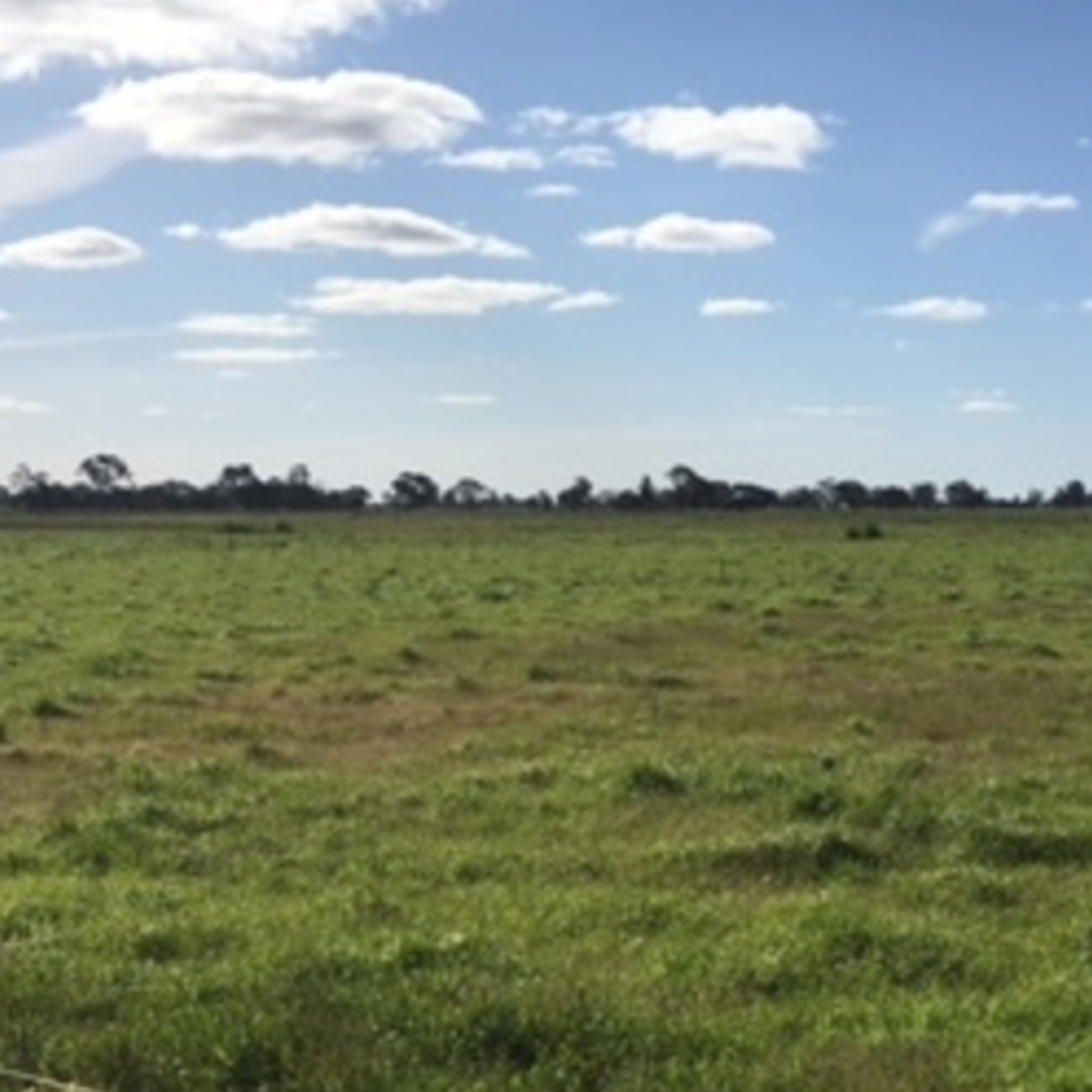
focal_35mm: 66
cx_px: 869
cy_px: 876
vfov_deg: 25.6
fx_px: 2356
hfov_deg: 25.7
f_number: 2.2
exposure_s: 1/2959
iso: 25
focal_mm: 4.15
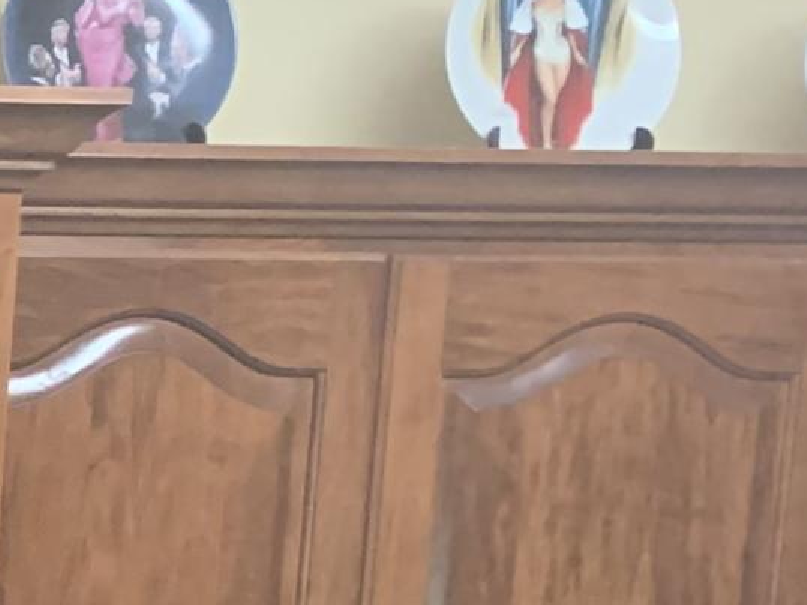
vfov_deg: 9.6
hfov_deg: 11.0
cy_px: 1190
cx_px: -1266
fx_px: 3379
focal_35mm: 145
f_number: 1.8
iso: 250
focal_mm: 4.25
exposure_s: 1/40
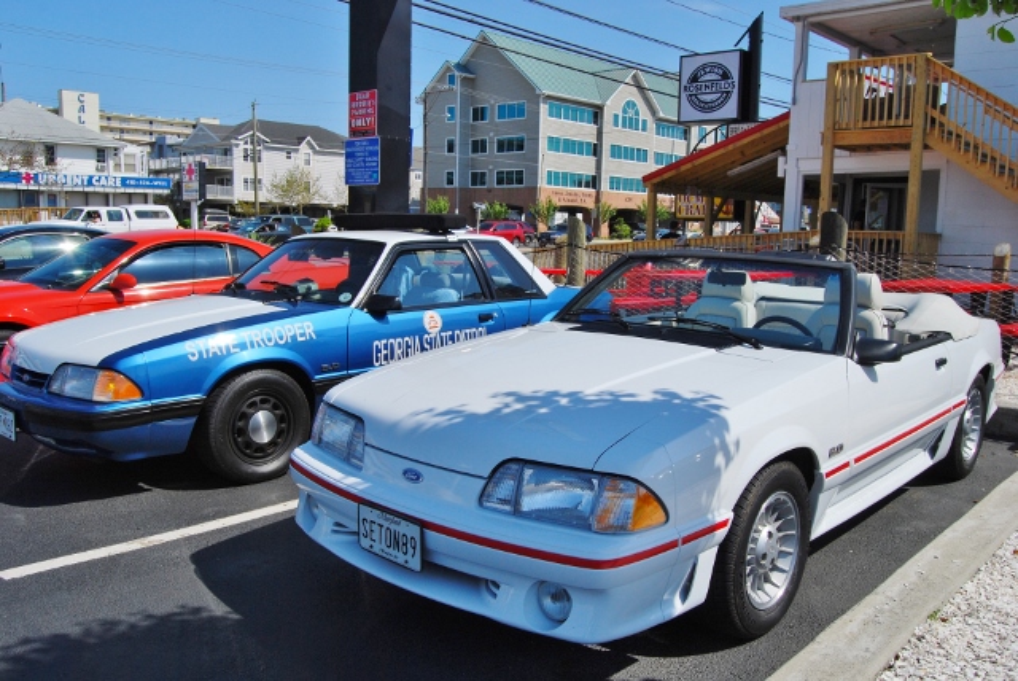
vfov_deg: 43.7
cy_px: 340
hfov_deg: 61.9
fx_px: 849
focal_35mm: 30
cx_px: 509
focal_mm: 20
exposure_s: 1/500
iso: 200
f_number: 11
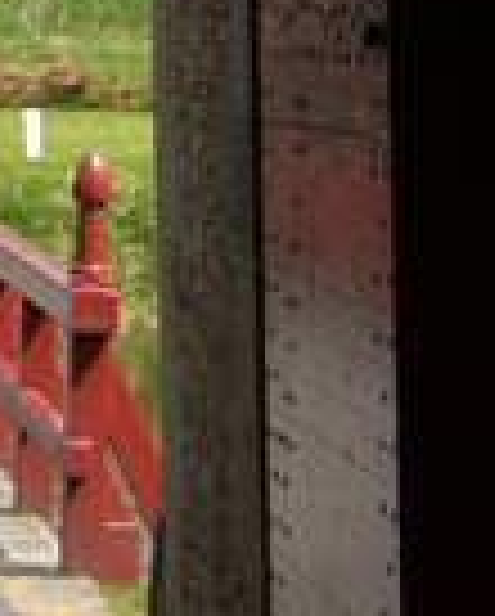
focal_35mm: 213
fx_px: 3892
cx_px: -364
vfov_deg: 8.8
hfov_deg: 7.1
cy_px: -301
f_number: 5
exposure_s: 1/250
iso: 50
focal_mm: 12.9
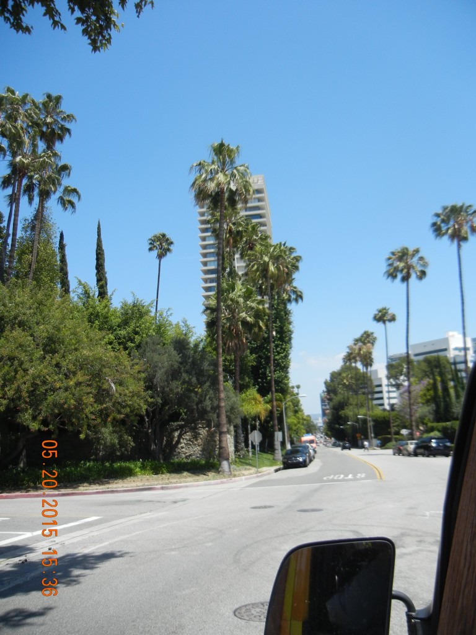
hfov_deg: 46.8
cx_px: 238
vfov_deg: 60.0
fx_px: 550
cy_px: 318
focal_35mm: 30
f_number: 7
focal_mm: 5.4
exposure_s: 1/303
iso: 160
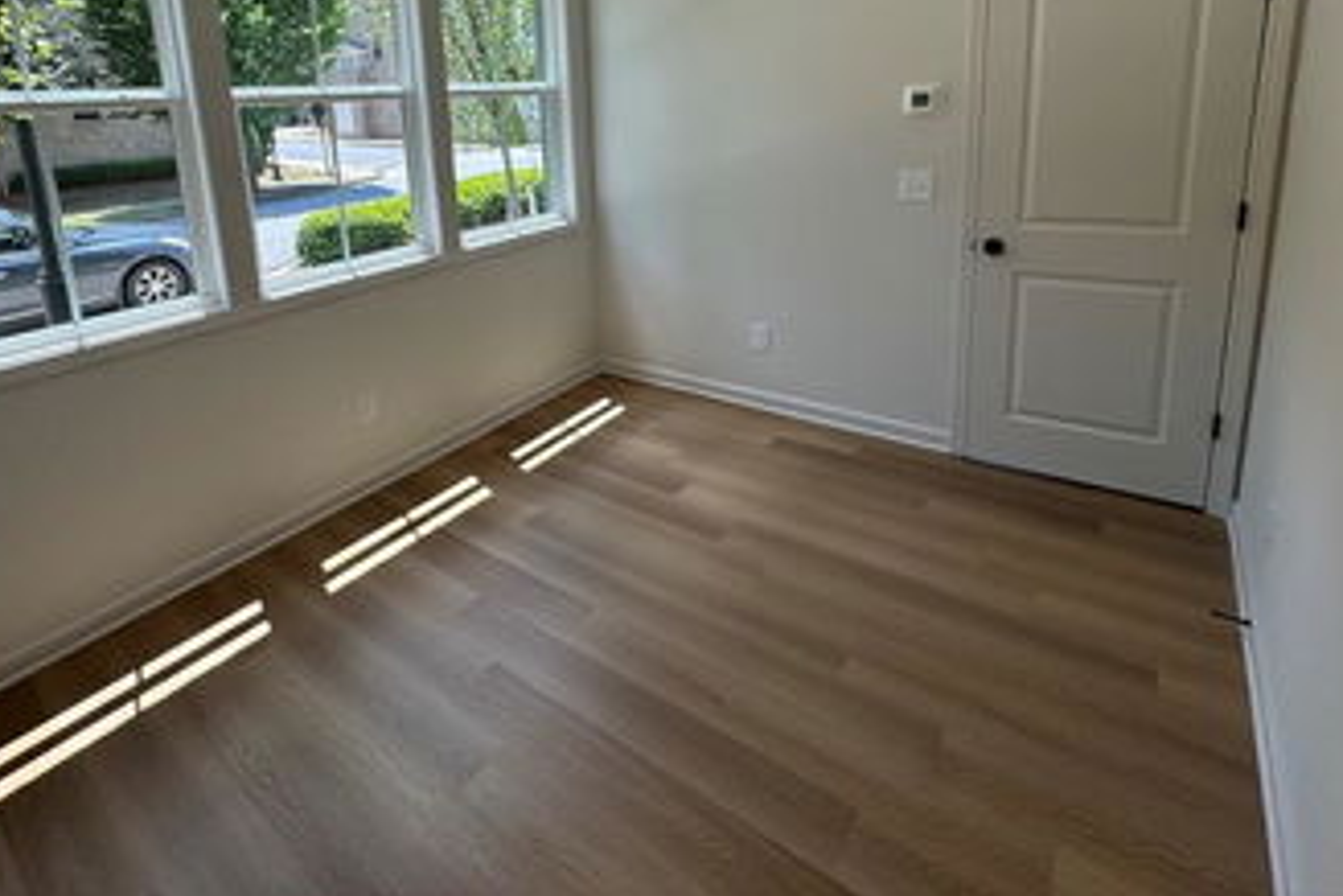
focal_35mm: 19
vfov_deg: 61.6
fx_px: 709
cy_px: 247
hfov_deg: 86.1
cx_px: 557
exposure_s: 1/225
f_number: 2.2
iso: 40
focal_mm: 2.22
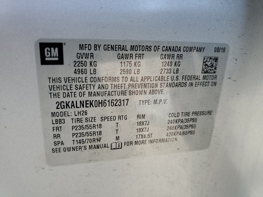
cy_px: 98
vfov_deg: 53.1
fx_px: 198
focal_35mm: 26
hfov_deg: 67.3
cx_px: 132
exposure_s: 1/294
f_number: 1.5
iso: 50
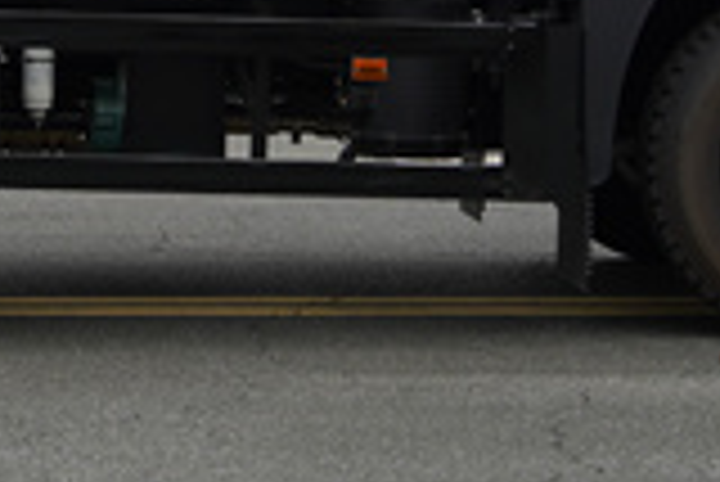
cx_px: 36
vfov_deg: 8.1
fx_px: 3303
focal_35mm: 165
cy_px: -277
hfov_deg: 12.3
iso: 100
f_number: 3.5
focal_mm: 33
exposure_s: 1/400
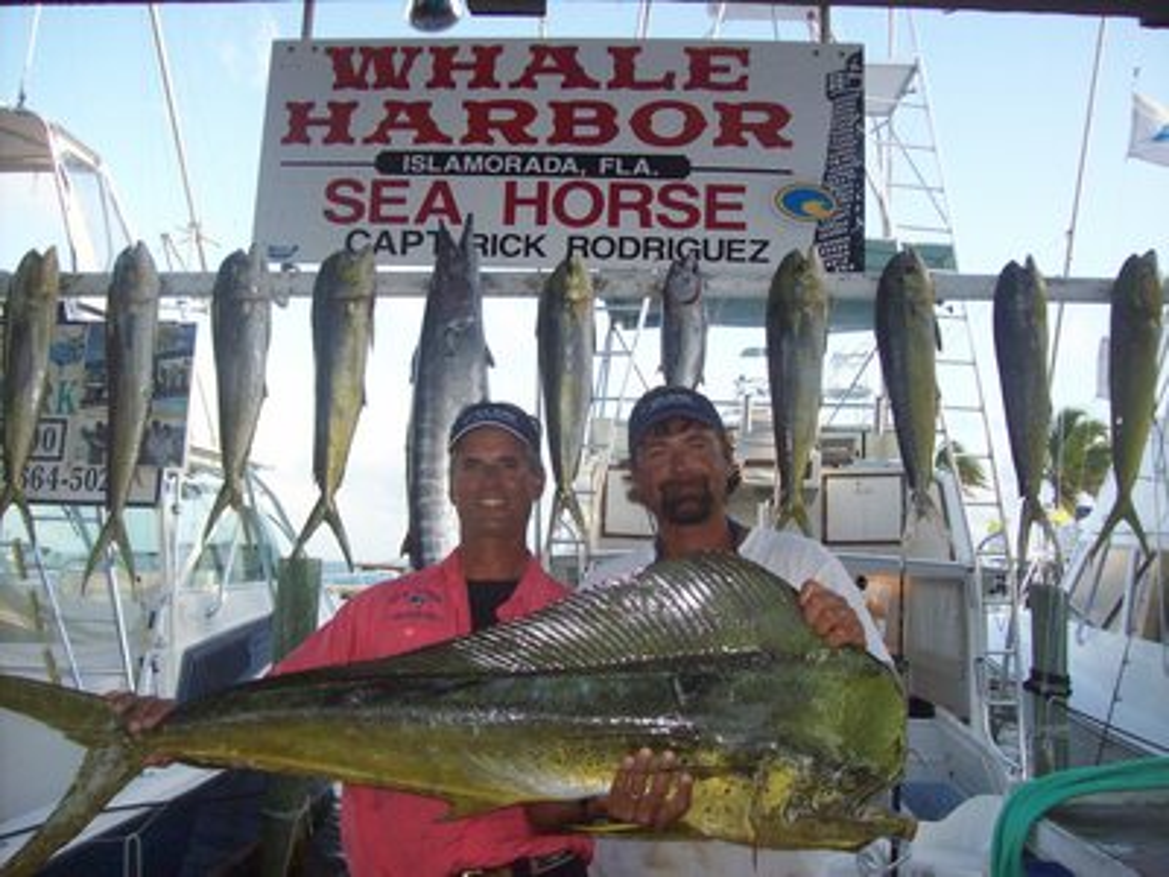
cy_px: 438
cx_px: 584
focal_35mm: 36
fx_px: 1216
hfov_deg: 51.4
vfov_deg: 39.7
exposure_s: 1/688
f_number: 2.7
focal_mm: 6
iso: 200
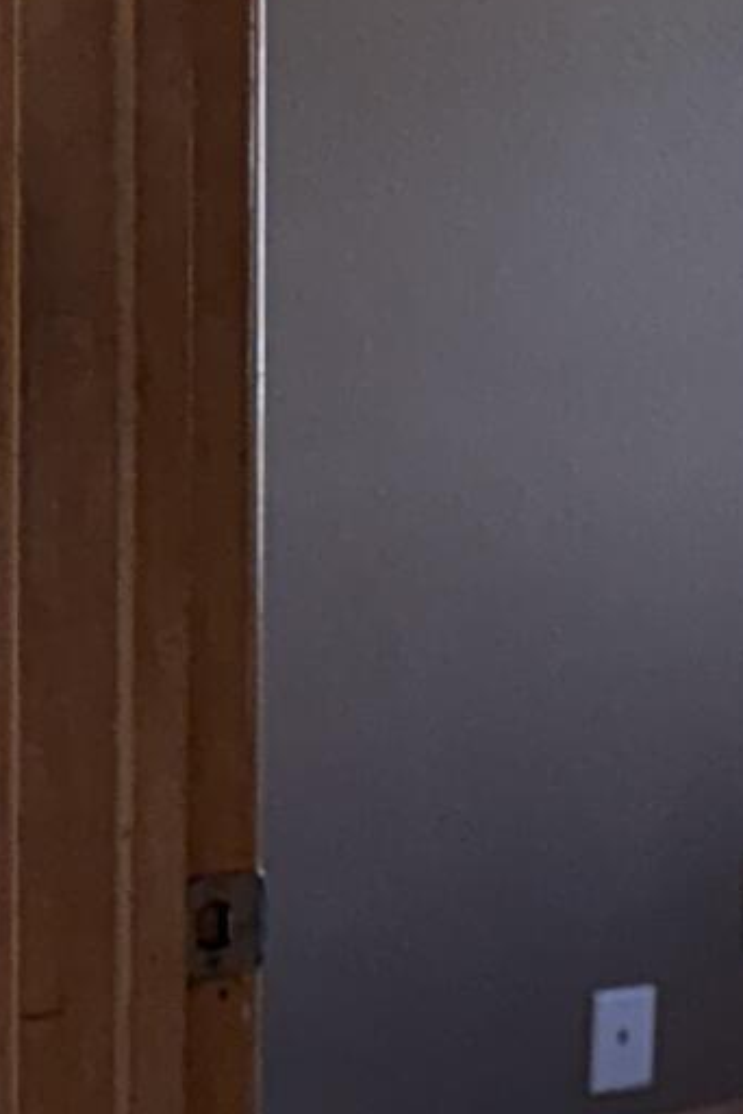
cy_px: 189
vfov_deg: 14.0
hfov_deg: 7.2
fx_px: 4520
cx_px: 2885
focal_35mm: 146
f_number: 1.78
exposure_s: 1/120
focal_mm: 6.76
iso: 100
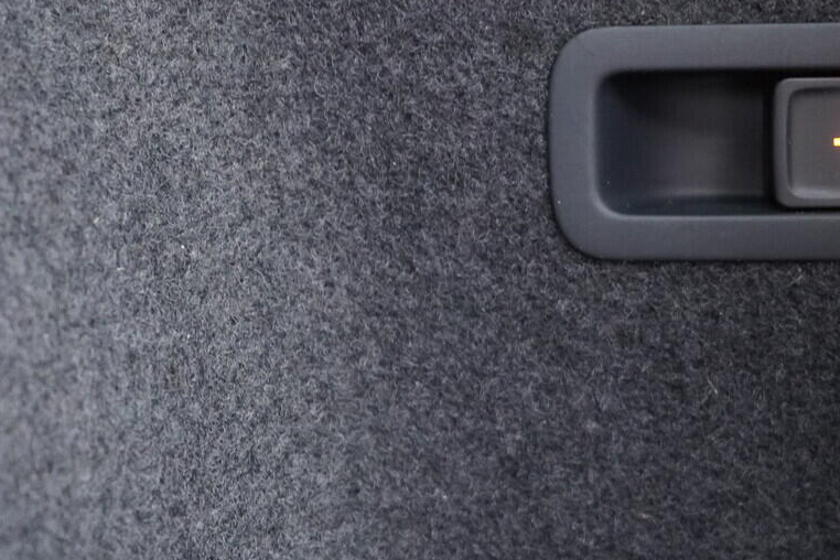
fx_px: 1587
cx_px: 646
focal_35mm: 68
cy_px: 189
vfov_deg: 20.0
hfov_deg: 29.1
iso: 3200
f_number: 2.8
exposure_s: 1/40
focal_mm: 24
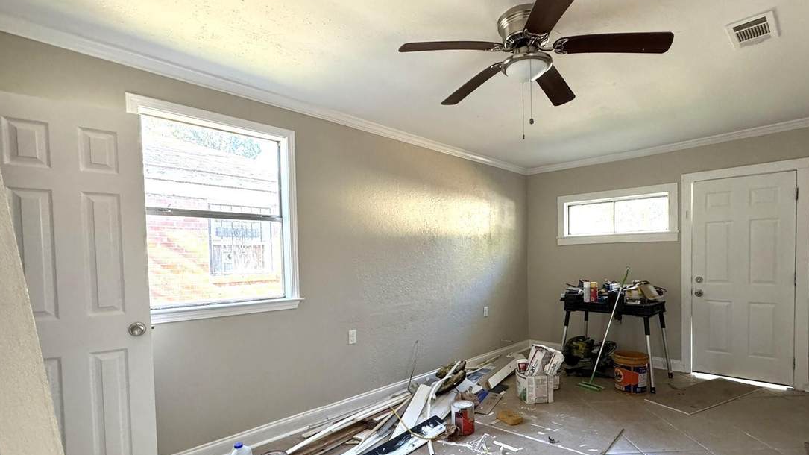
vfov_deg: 60.7
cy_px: 263
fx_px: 386
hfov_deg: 92.6
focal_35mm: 18
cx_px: 424
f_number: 2.2
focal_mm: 2.22
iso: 320
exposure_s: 1/99
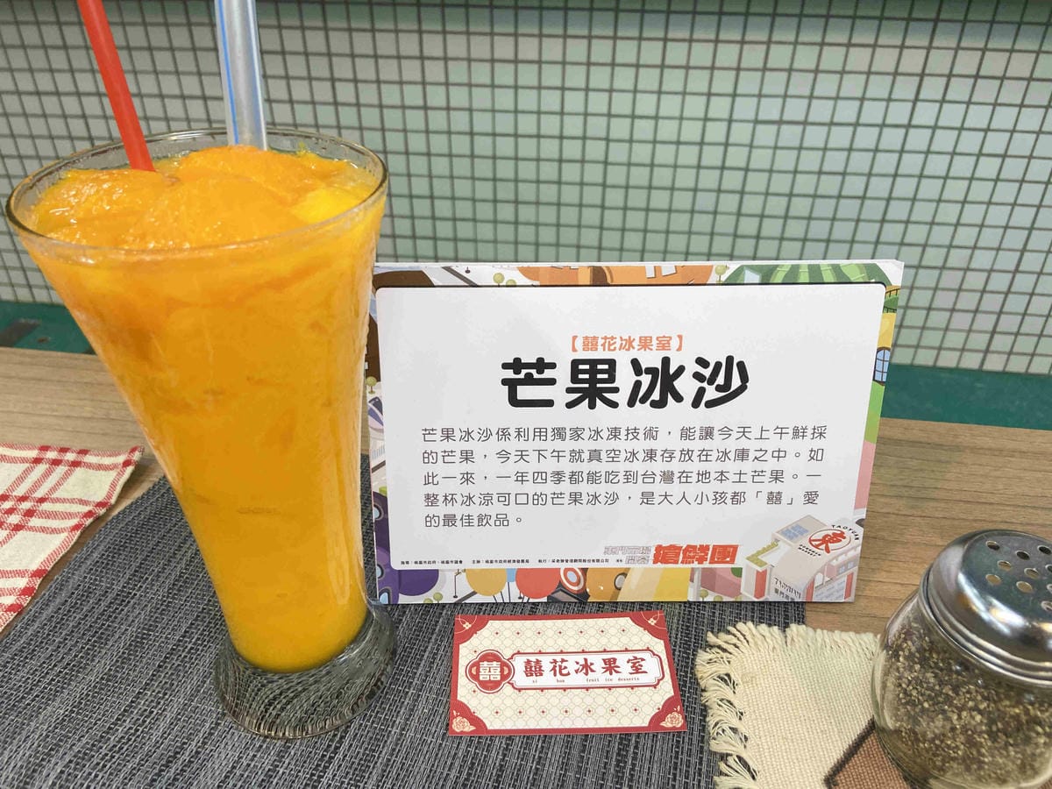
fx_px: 790
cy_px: 394
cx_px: 526
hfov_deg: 67.3
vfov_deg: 53.1
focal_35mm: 26
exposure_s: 1/120
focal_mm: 4.25
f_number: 1.8
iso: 80
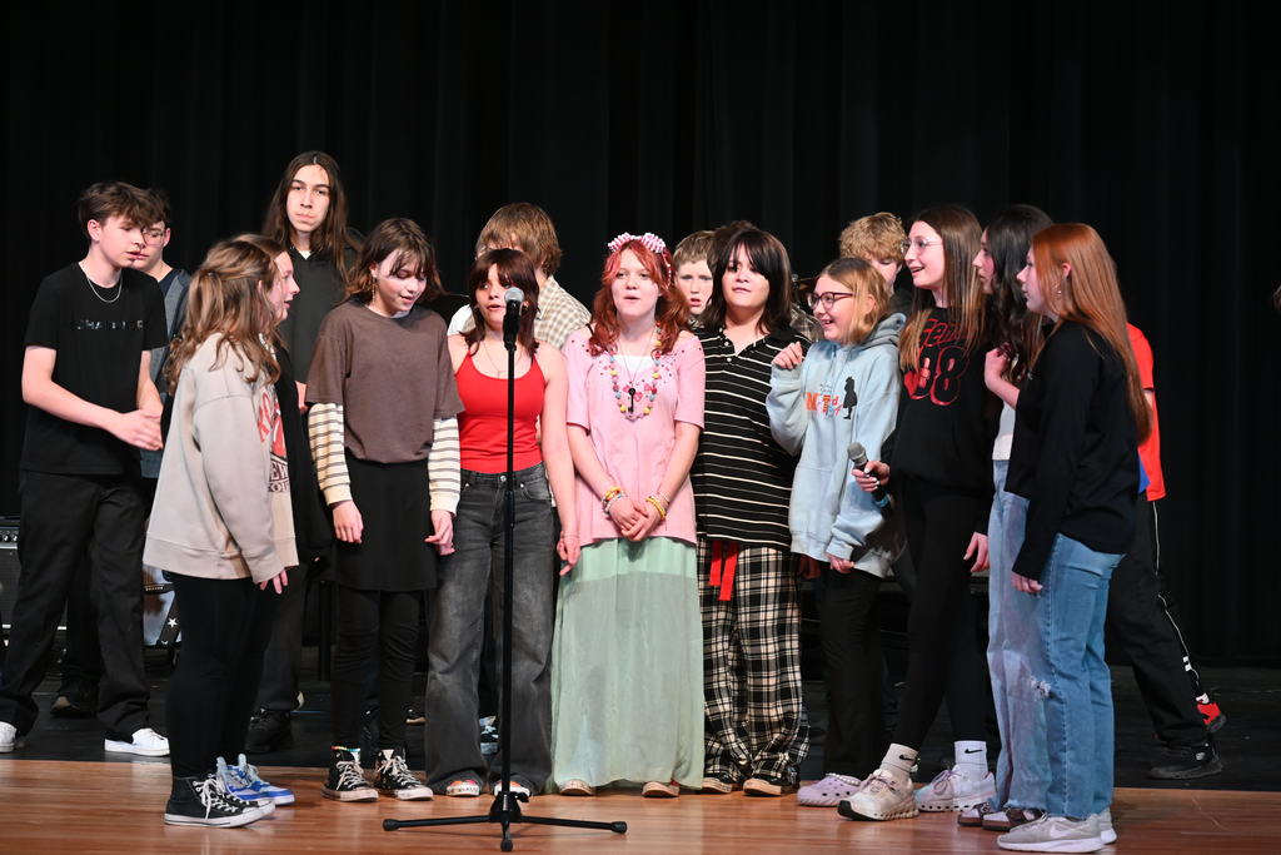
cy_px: 428
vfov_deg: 8.7
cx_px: 640
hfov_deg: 13.0
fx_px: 5605
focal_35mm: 158
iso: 720
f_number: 5
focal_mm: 105
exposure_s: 1/125
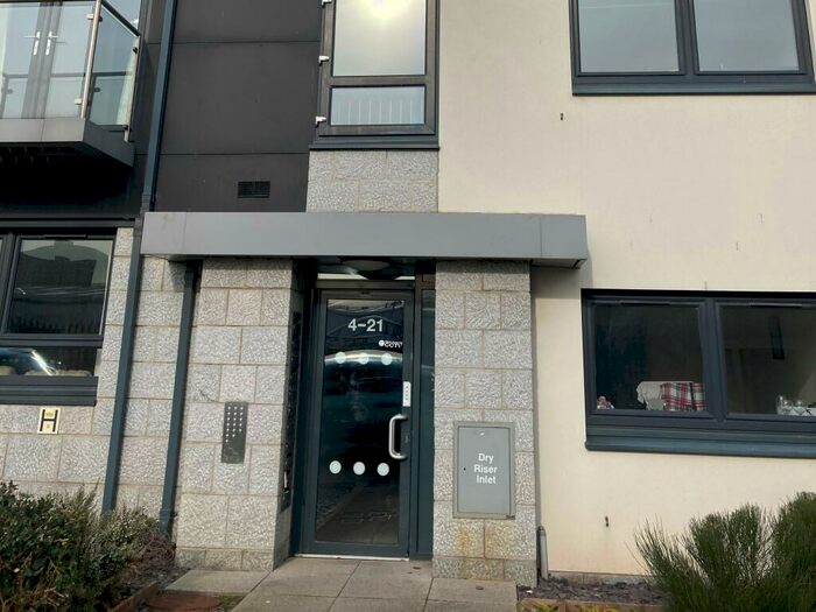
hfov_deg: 63.4
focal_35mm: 28
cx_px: 408
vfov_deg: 49.7
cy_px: 306
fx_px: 660
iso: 20
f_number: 1.8
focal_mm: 3.99
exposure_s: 1/1845
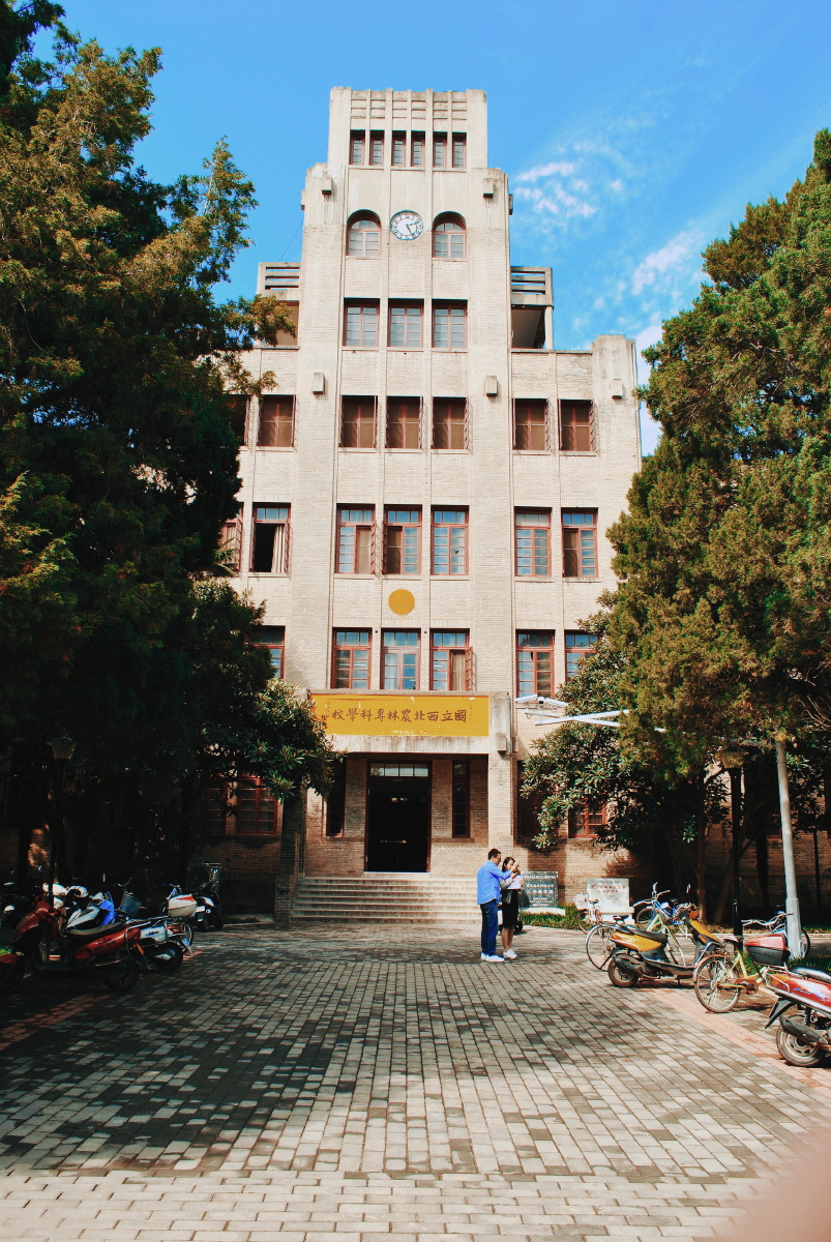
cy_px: 621
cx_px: 416
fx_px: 932
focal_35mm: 27
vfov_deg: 67.3
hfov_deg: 48.0
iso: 100
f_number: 8
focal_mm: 18
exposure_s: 1/100
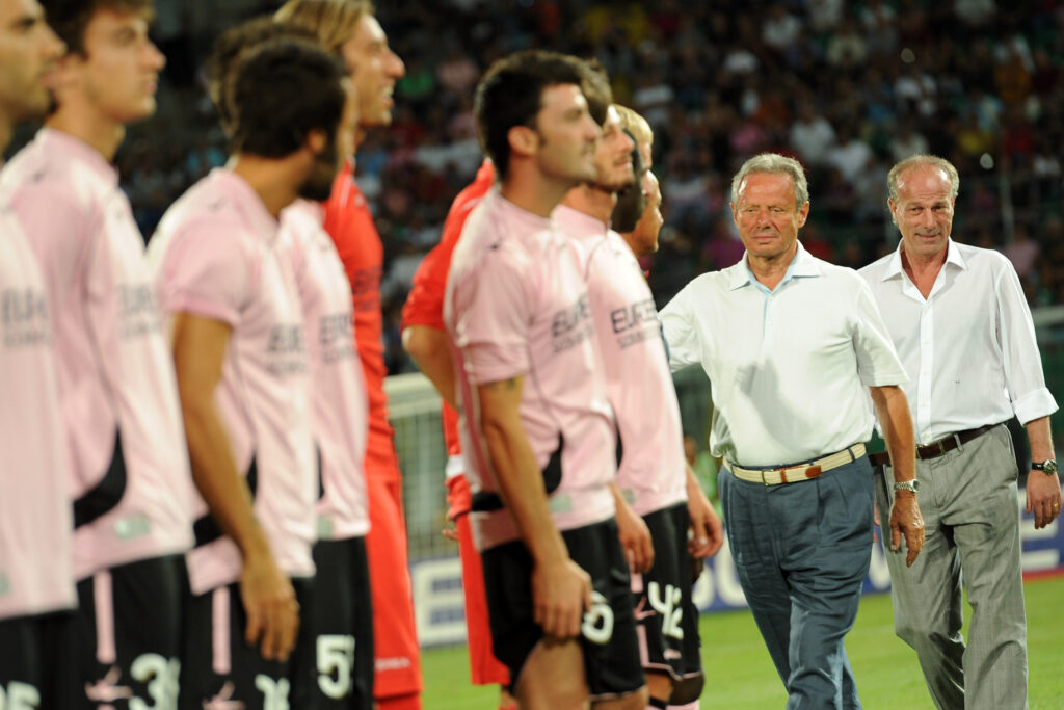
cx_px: 532
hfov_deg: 10.3
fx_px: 5912
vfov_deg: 6.9
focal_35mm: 200
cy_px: 355
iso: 800
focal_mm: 200
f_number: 3.5
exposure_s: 1/200
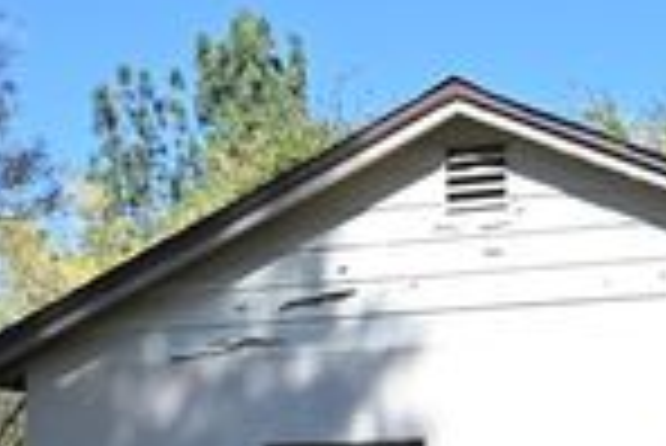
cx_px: 972
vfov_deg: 13.3
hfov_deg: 18.6
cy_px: 655
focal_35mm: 98
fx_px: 1815
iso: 3200
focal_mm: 29
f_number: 14
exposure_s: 1/1600
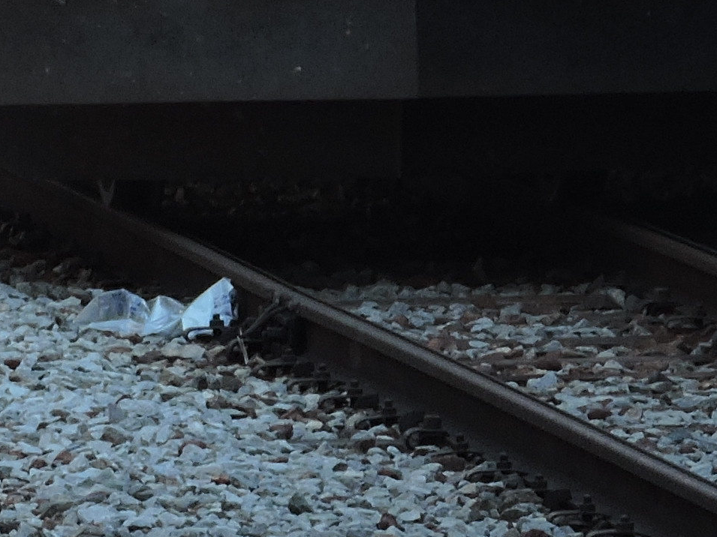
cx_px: -20
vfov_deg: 1.5
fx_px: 19986
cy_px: -638
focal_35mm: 965
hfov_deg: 2.1
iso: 100
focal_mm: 35.7
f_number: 4.6
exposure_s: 1/160
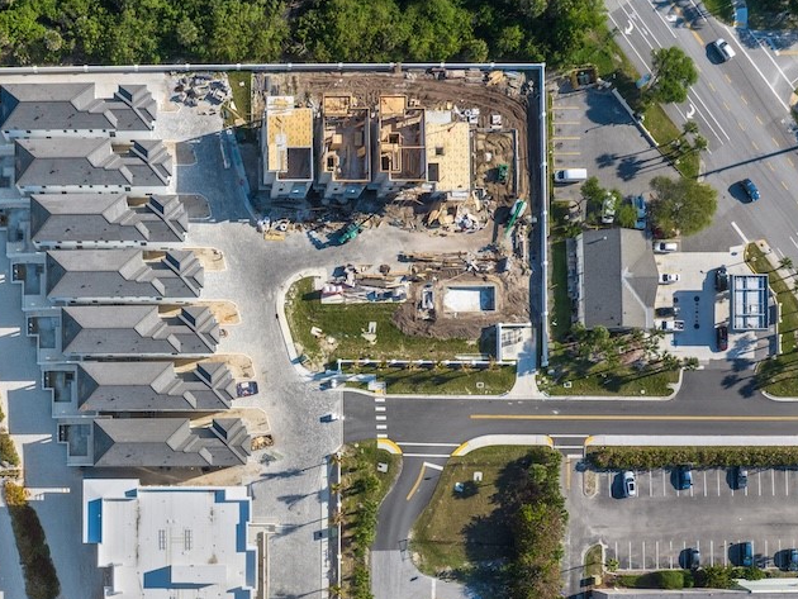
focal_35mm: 39
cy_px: 474
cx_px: 163
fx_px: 899
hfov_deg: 45.5
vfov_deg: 35.7
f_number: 5
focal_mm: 12.29
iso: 100
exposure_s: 1/80
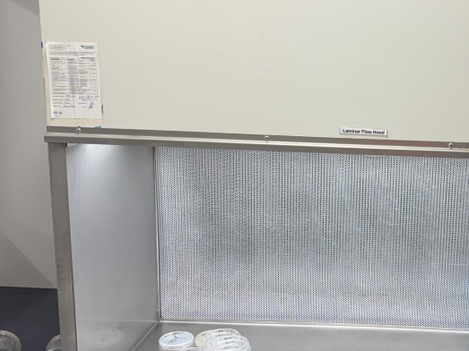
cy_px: 177
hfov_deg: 38.6
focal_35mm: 47
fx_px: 637
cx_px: 390
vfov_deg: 30.9
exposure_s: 1/100
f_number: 1.78
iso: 64
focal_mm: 6.76
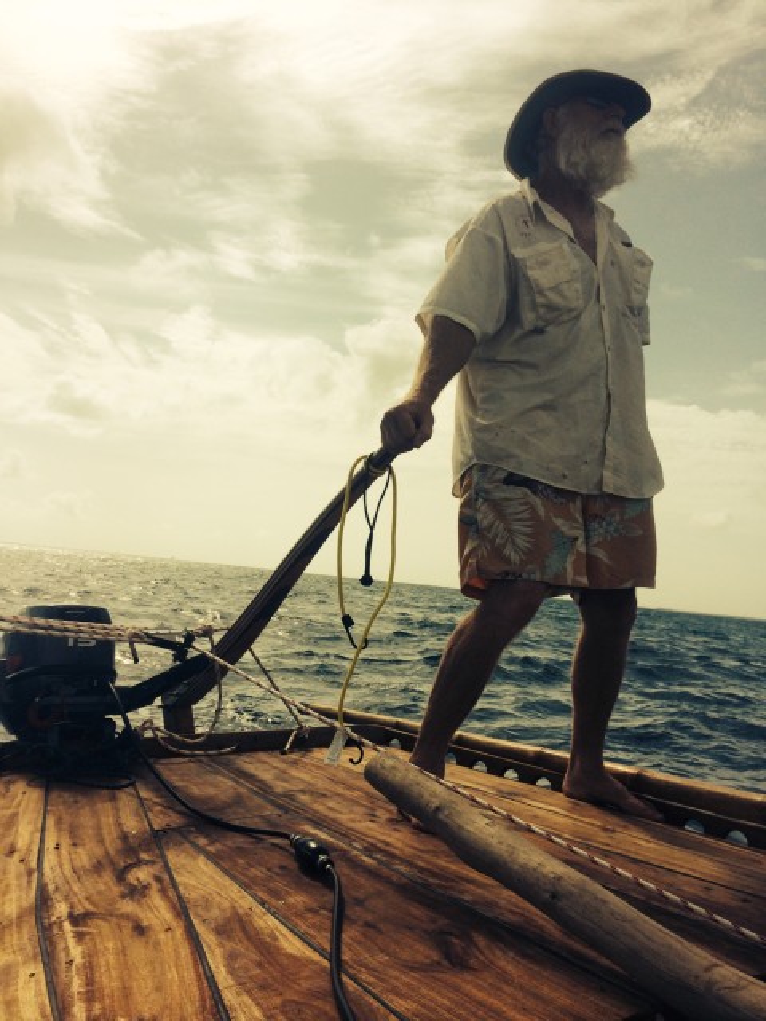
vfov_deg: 60.0
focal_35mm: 30
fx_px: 885
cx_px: 383
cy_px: 510
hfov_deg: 46.8
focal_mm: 4.12
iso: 32
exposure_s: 1/5128
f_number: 2.2
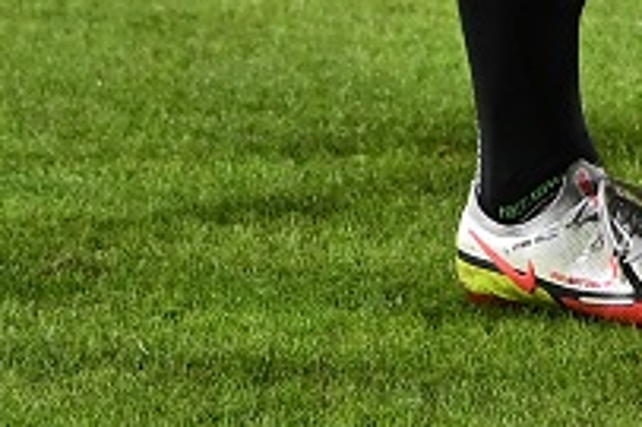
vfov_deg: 3.1
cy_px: -811
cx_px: 889
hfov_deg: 4.7
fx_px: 7858
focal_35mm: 441
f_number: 3.5
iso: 2500
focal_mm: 70
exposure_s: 1/500
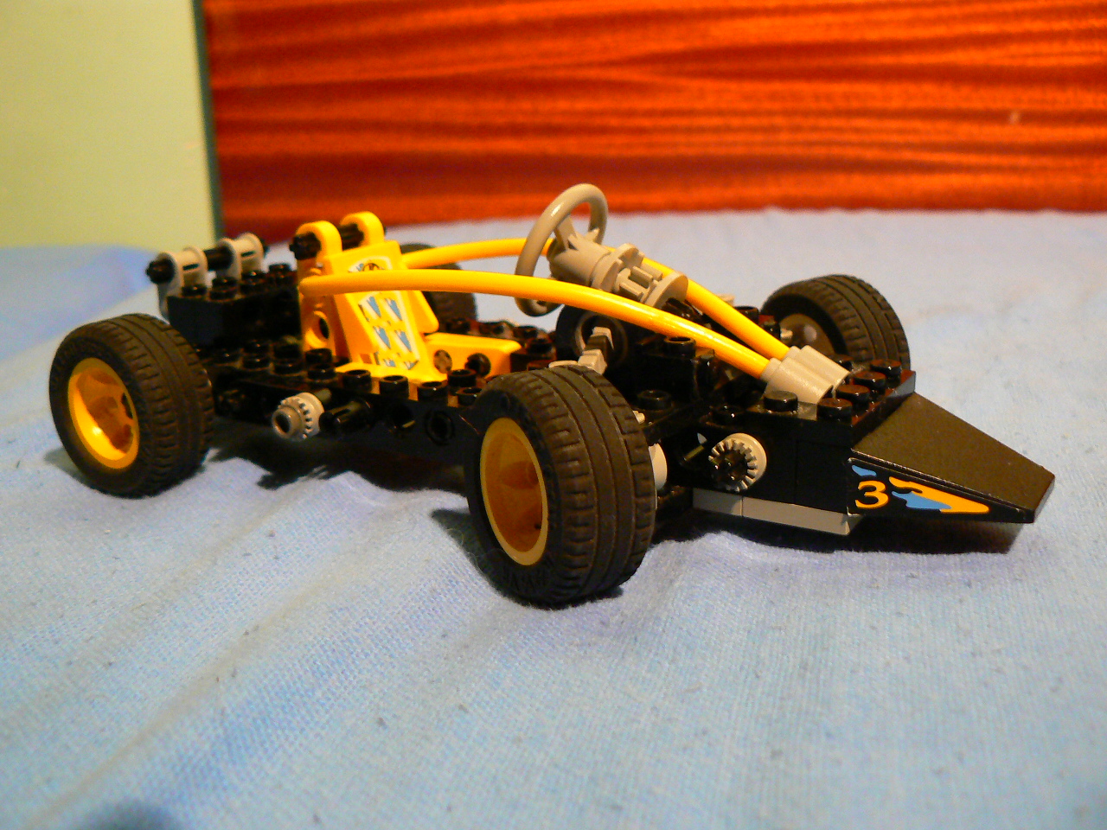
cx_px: 554
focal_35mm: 36
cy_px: 415
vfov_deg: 39.7
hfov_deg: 51.4
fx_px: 1151
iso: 200
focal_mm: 6
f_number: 2.8
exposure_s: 1/6
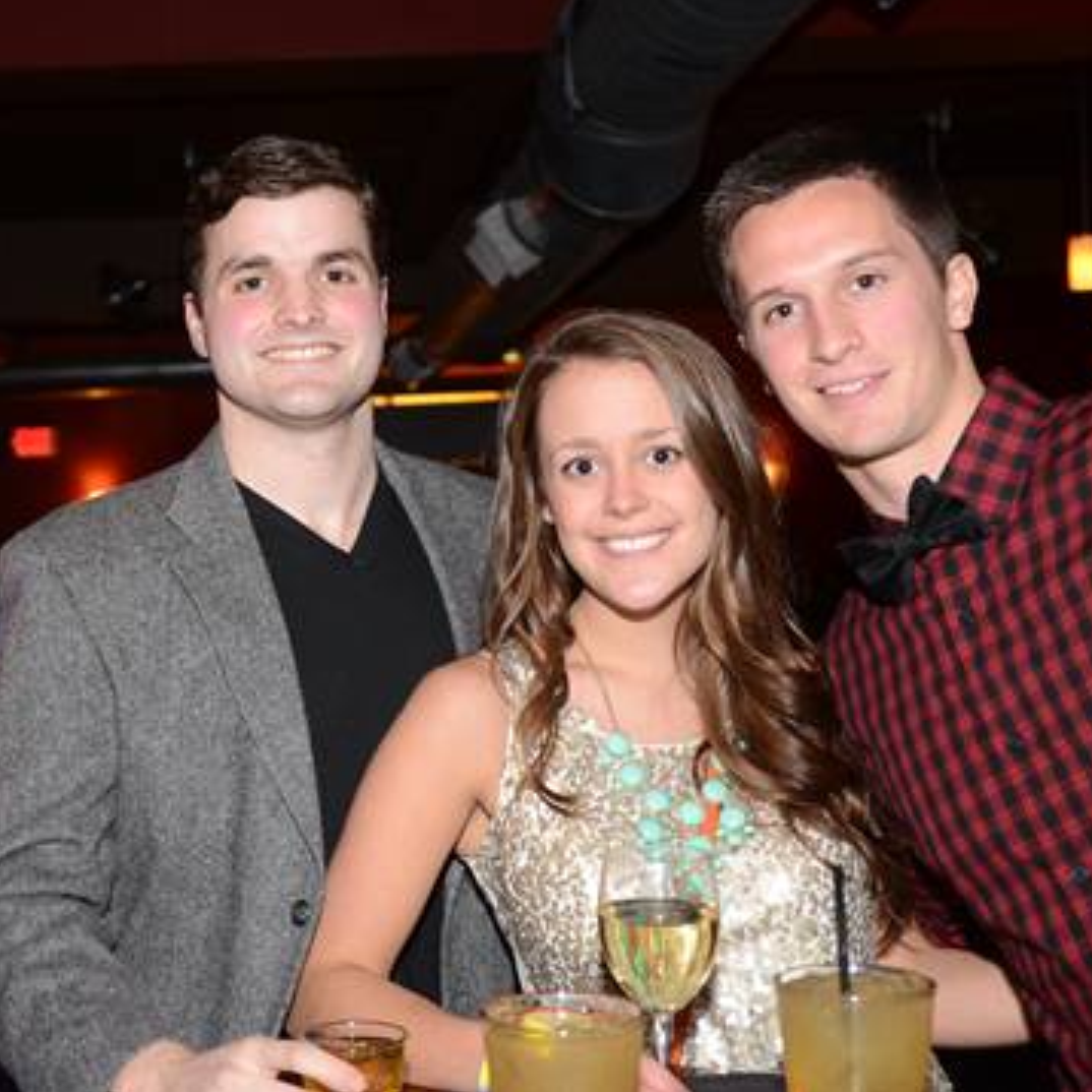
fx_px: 2022
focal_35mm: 57
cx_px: 339
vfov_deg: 30.2
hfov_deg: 29.9
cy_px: 543
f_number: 3.5
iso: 1250
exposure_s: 1/40
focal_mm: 29
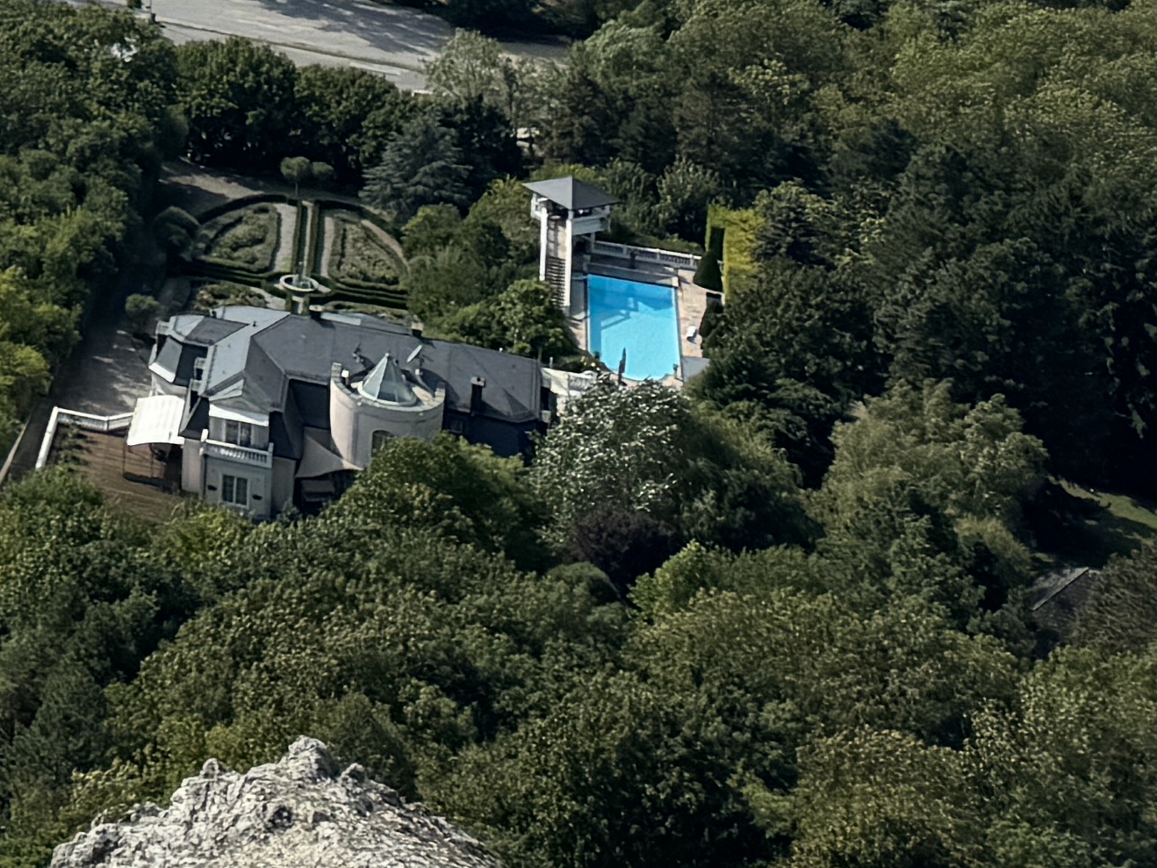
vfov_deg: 12.5
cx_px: -1136
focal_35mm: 104
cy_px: -893
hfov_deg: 15.3
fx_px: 3477
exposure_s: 1/7937
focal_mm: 6.86
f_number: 1.78
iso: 80
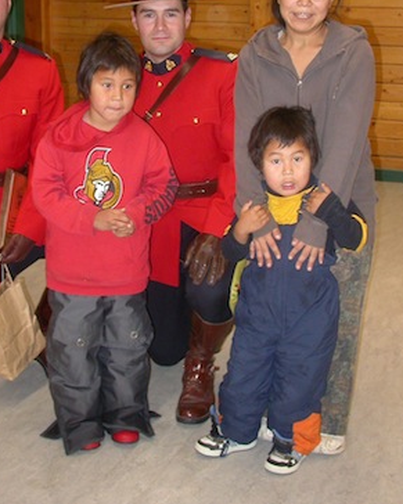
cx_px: 152
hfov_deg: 27.5
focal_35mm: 55
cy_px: 162
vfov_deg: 33.8
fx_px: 820
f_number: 2.7
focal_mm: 8.6
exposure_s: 1/60
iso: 200
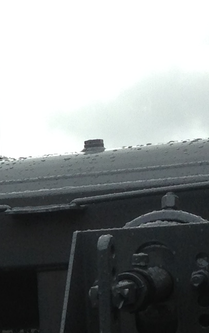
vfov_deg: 11.8
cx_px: -163
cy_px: 358
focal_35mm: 175
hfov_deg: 7.3
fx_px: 1593
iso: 50
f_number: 2.4
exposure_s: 1/1391
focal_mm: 4.12
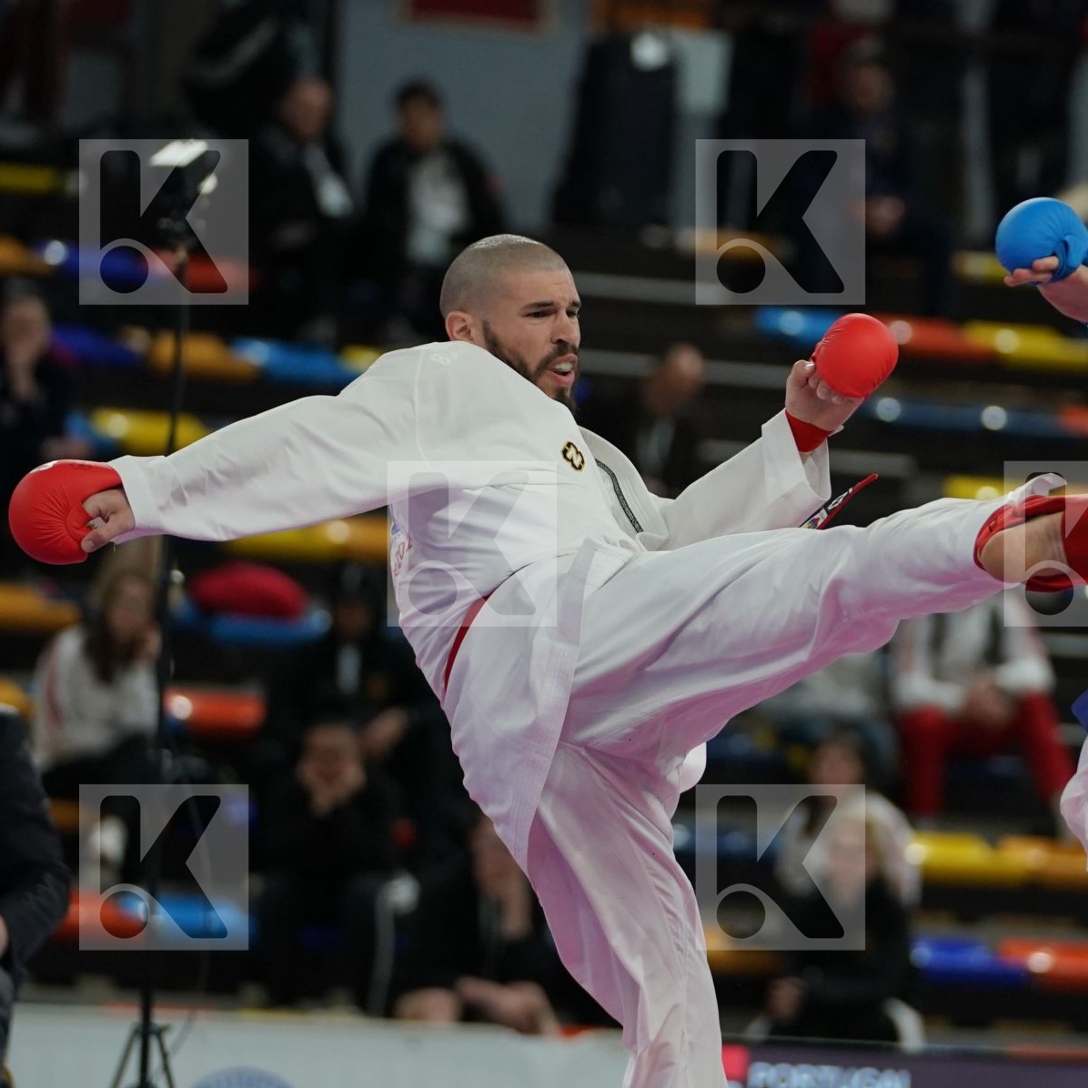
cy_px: 544
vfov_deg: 6.2
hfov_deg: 6.2
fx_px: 10099
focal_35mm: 284
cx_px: 781
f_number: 2.8
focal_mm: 148
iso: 1600
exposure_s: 1/1000
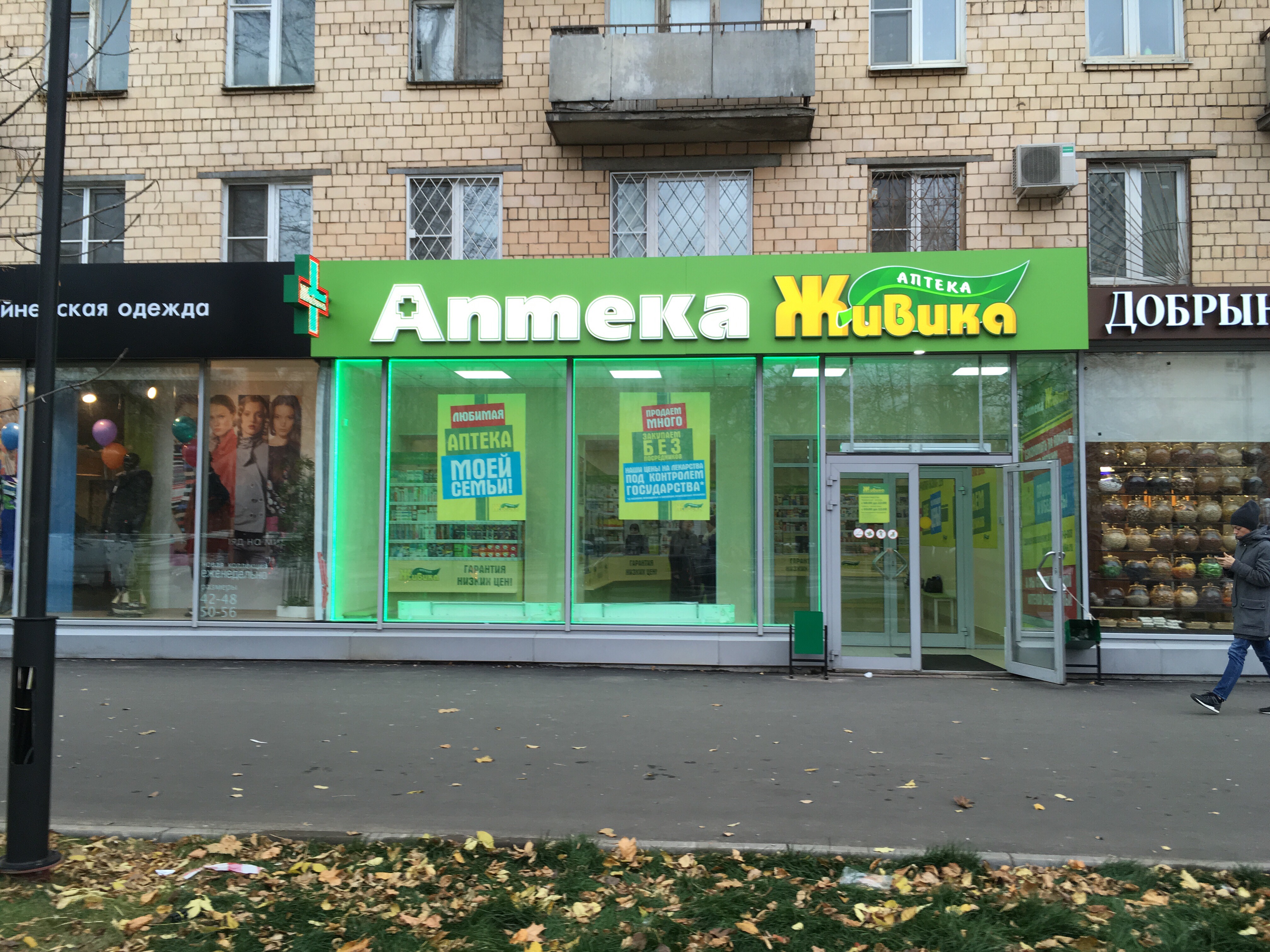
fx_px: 1064
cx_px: 635
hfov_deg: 61.7
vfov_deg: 48.2
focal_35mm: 29
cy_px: 476
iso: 40
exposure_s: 1/100
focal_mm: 4.15
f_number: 2.2
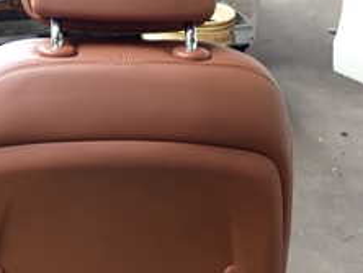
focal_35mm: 81
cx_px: 116
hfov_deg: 24.0
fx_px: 850
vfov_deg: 18.2
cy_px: 198
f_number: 2.3
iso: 200
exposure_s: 1/80
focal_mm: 5.4
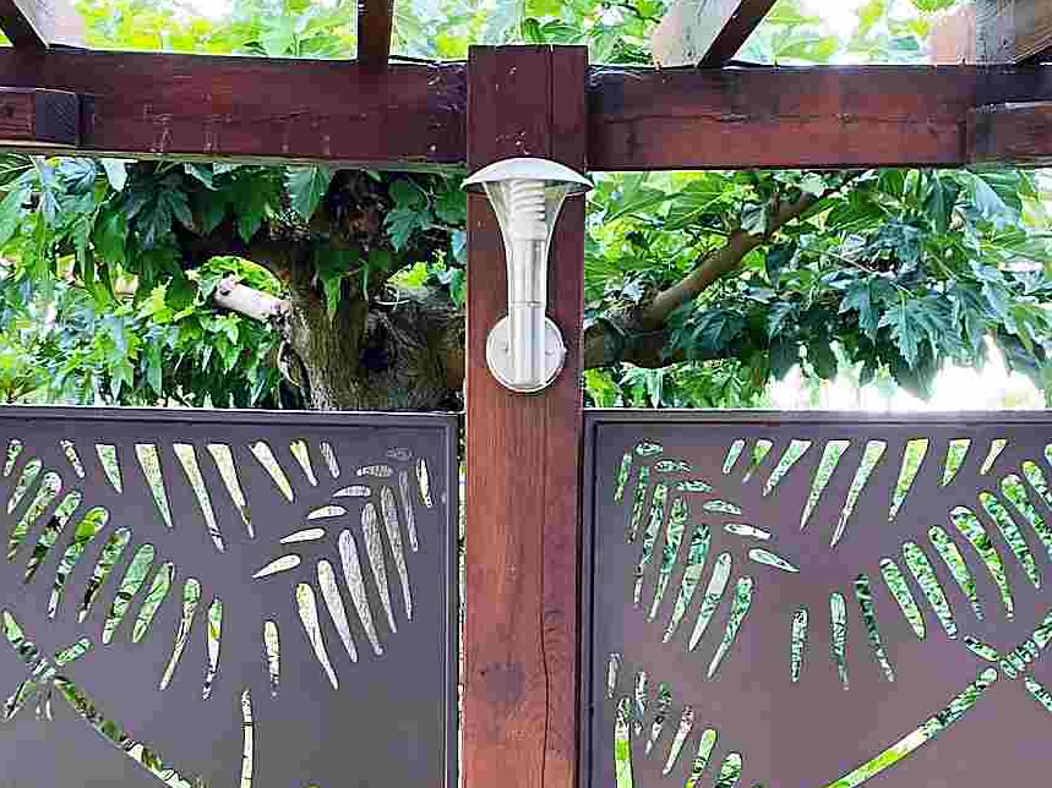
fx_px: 1884
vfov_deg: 23.1
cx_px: 565
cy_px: 682
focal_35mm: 62
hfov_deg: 31.2
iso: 125
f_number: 1.8
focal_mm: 4.25
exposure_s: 1/62
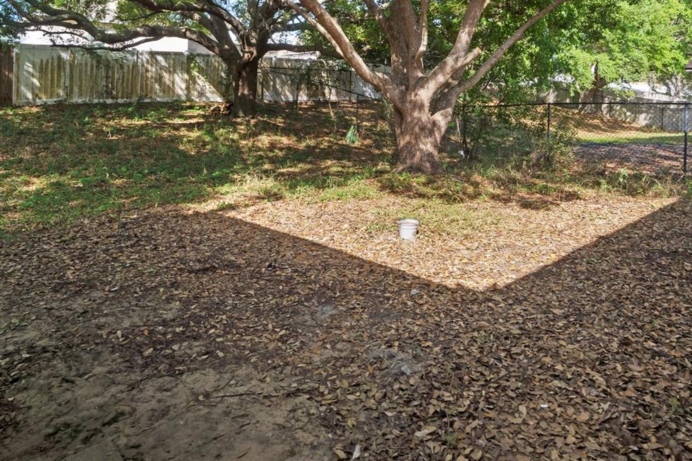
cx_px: 367
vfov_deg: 51.2
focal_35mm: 24
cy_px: 125
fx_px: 461
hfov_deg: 73.7
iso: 100
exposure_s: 1/8
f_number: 9
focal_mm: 10
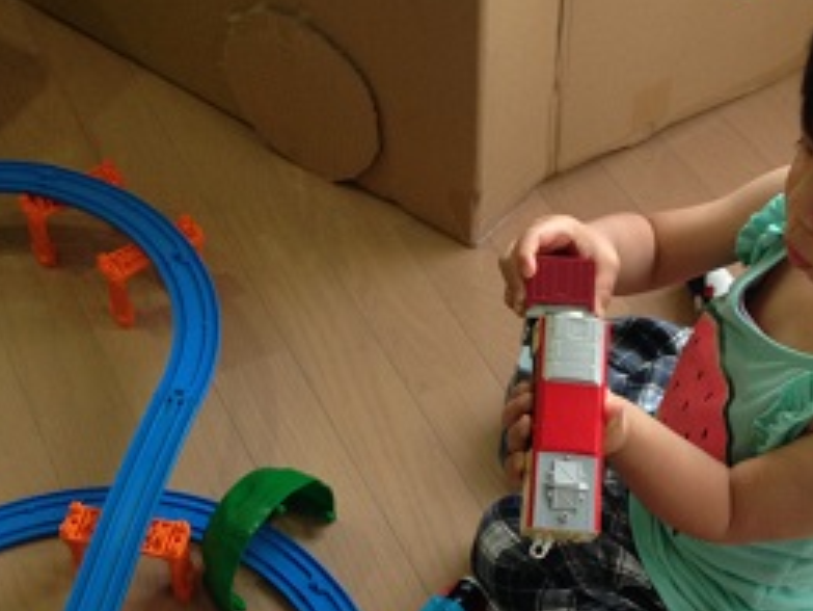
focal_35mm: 62
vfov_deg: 23.7
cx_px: 442
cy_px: 340
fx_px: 1457
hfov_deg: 31.2
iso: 125
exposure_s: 1/20
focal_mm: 4.12
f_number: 2.4
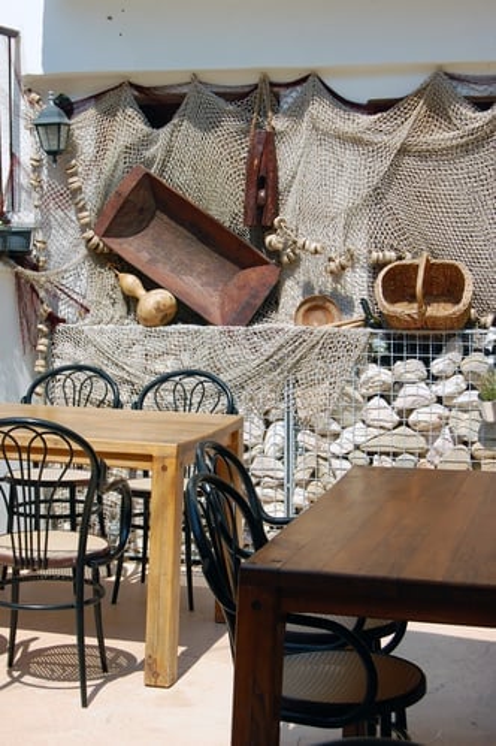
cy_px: 373
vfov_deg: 31.9
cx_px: 248
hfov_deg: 21.5
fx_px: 1304
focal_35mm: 63
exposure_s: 1/320
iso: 200
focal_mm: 42
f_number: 9
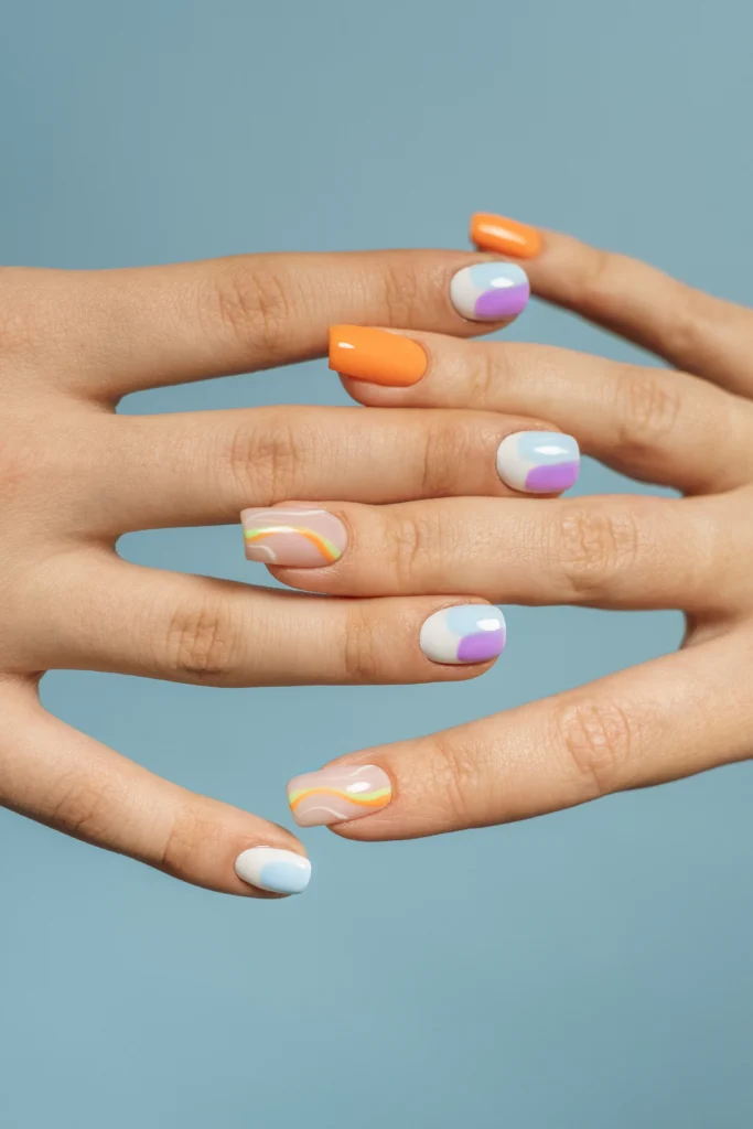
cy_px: 564
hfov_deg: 25.5
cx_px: 376
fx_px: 1662
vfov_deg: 37.5
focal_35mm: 53
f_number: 3.6
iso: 200
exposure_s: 1/125
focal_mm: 35
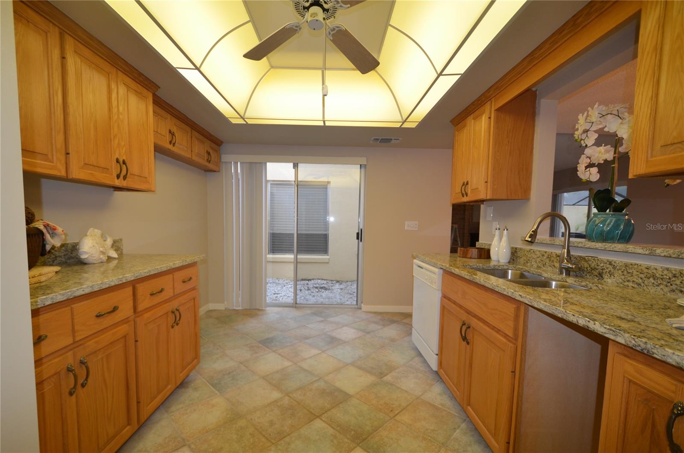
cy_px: 226
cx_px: 342
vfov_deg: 77.0
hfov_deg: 100.5
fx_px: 284
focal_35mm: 15
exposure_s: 1/80
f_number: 3.5
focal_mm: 10
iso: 400
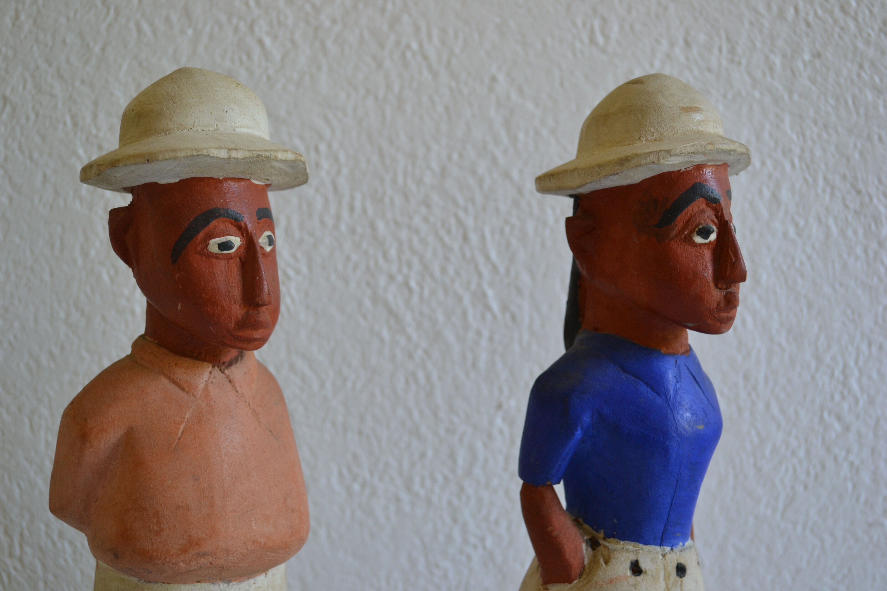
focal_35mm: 51
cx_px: 444
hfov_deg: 38.9
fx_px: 1256
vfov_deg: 26.5
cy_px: 296
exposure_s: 1/20
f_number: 5
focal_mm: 34
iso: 400
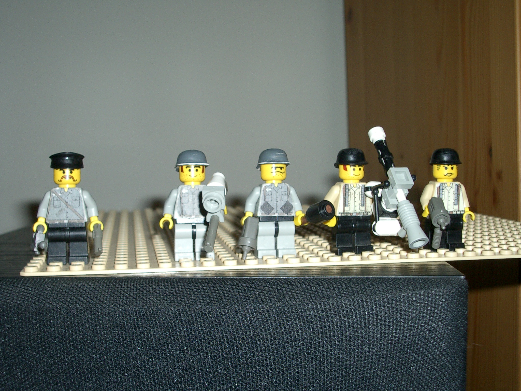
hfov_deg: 38.9
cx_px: 260
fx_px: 737
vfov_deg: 29.7
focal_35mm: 49
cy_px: 196
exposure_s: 1/40
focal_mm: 8.2
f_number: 3.1
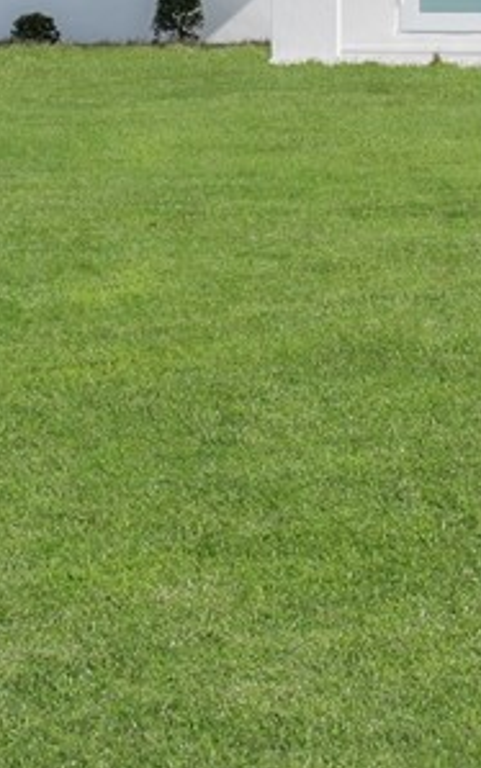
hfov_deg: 11.7
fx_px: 2327
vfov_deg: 18.2
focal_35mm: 111
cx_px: 418
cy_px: -22
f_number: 8
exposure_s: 1/320
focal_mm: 20
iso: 100
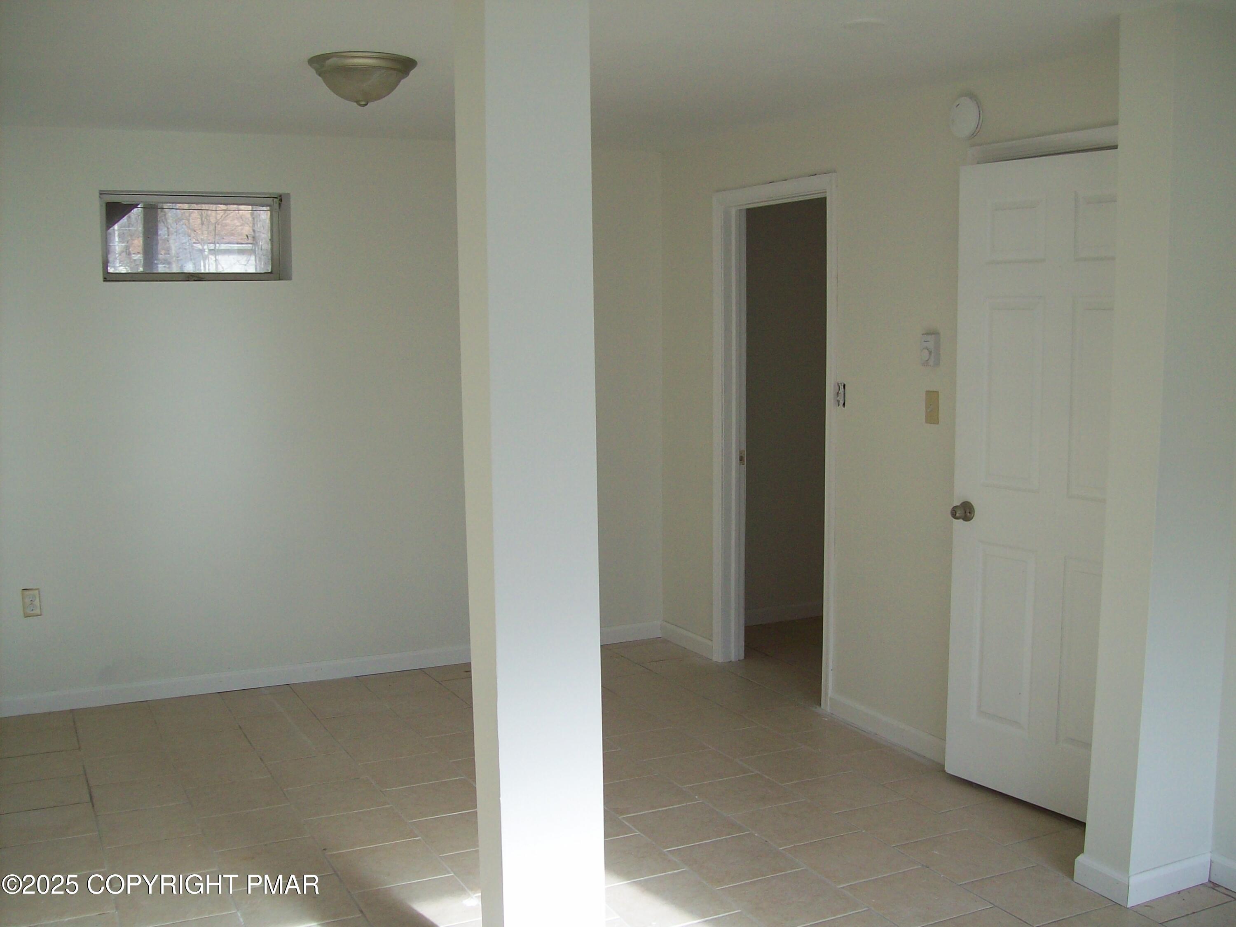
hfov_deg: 51.4
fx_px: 1285
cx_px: 618
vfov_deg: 39.7
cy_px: 464
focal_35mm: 36
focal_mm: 6
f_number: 2.7
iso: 80
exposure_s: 1/111
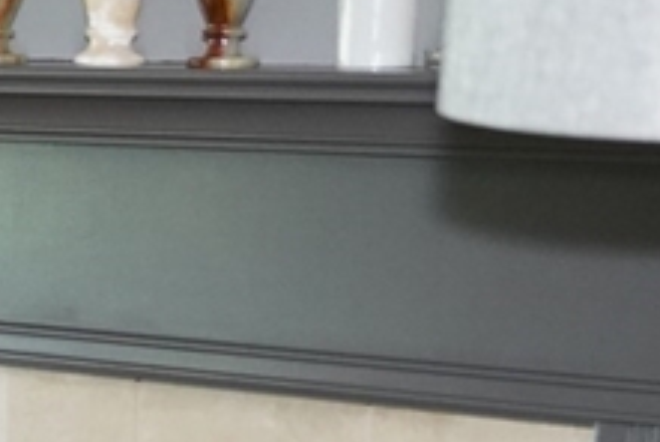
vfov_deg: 7.3
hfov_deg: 10.6
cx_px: -439
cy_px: 775
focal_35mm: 185
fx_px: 3396
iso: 4000
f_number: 2.8
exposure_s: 1/160
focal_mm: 40
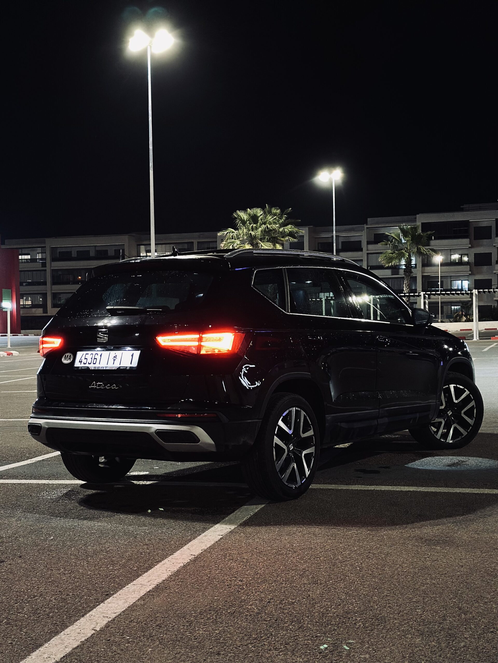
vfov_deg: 39.7
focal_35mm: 48
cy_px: 332
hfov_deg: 30.3
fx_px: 921
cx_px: 249
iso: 800
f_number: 1.78
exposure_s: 1/20
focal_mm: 6.86
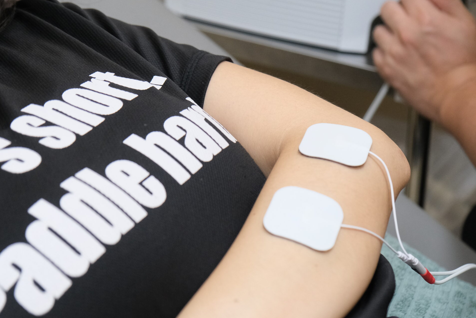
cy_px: 174
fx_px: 1084
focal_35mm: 82
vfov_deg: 16.7
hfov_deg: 24.7
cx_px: 292
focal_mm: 40.7
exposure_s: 1/120
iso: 2500
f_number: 4
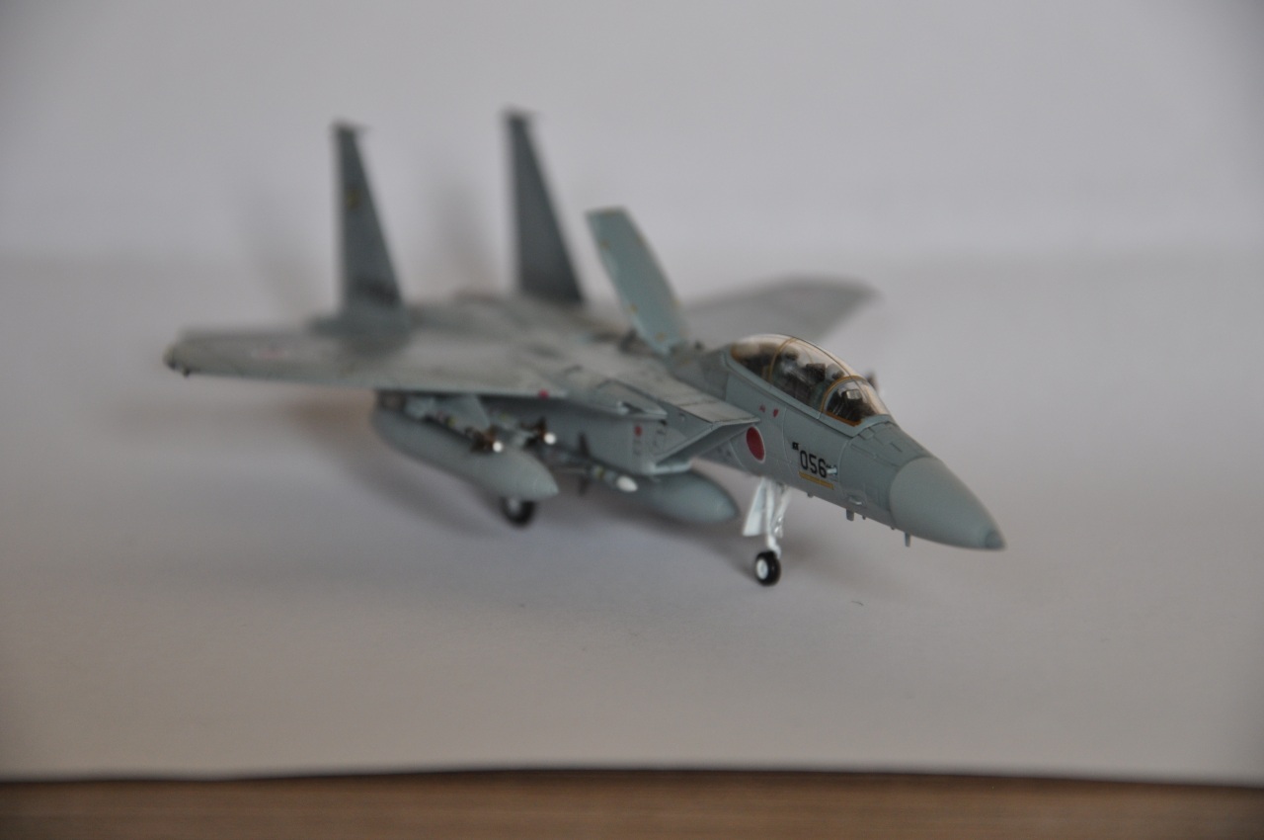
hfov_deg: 13.1
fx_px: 5523
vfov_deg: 8.7
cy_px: 420
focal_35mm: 158
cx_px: 632
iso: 560
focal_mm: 105
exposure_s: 1/125
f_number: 5.6
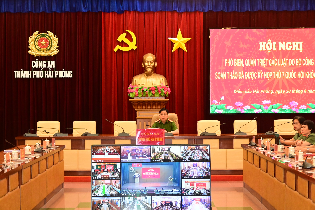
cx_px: 158
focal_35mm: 72
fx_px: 630
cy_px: 105
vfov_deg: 18.9
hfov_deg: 28.1
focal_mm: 48
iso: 5000
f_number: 4.8
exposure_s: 1/200
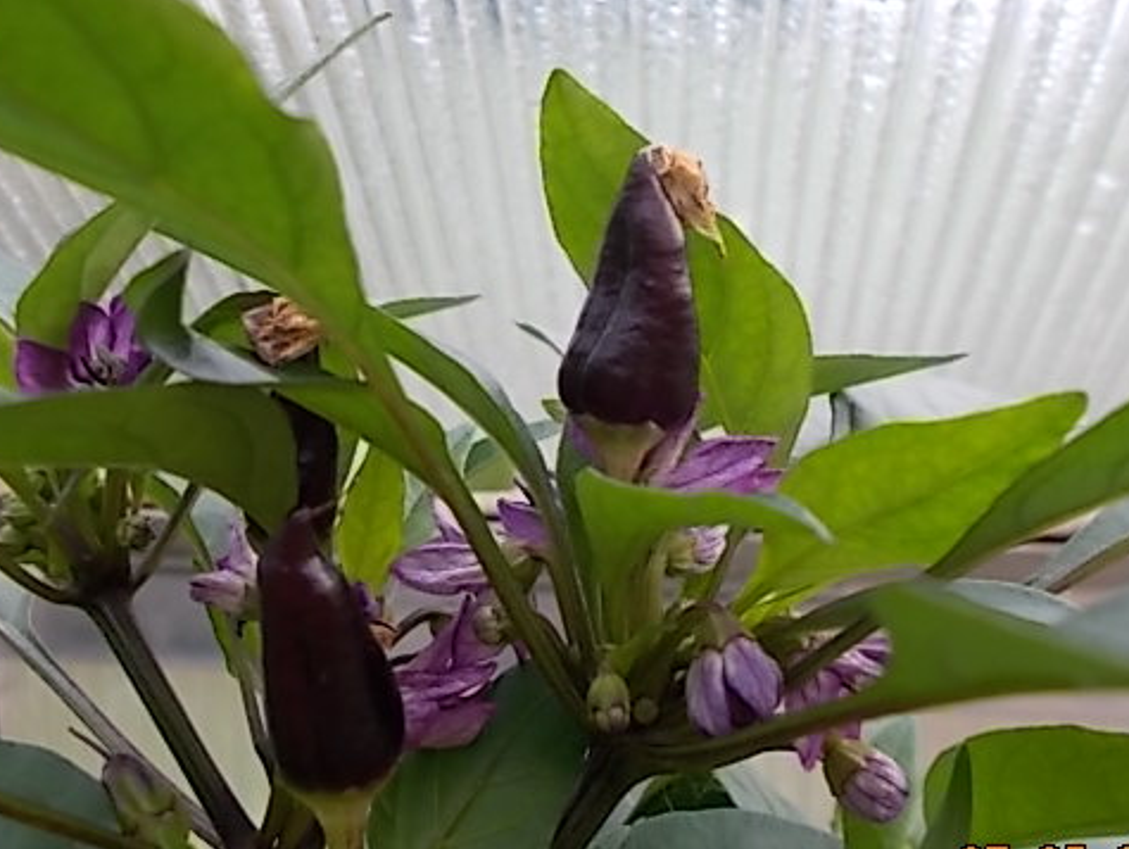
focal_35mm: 35
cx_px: 535
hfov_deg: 52.6
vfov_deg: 40.7
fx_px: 1142
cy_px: 430
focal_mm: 4.6
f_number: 3.2
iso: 80
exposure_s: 1/125
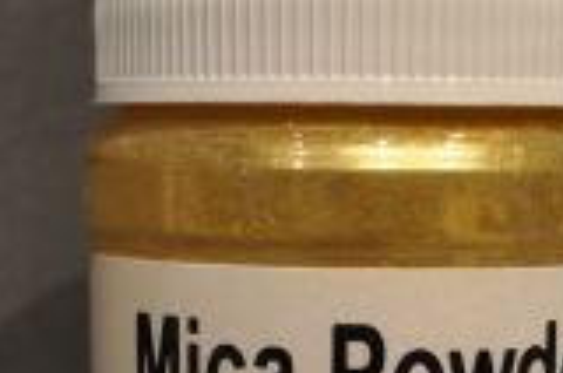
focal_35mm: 124
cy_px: 468
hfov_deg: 16.5
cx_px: 320
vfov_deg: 10.8
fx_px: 1935
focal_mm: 22
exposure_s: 1/100
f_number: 5
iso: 400
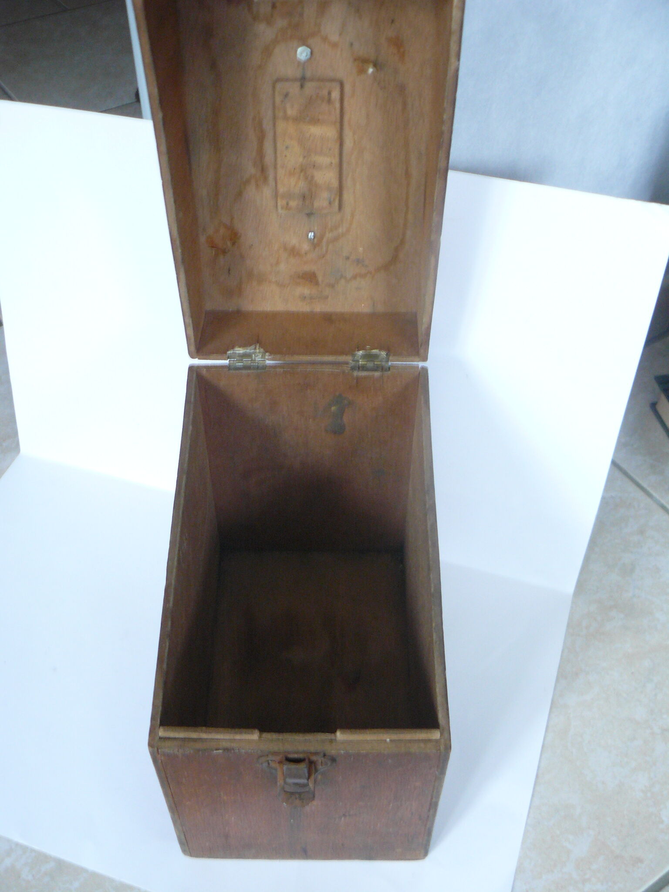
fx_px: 928
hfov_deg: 39.7
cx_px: 334
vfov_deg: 51.4
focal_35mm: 36
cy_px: 446
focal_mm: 6
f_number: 2.8
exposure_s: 1/6
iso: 200
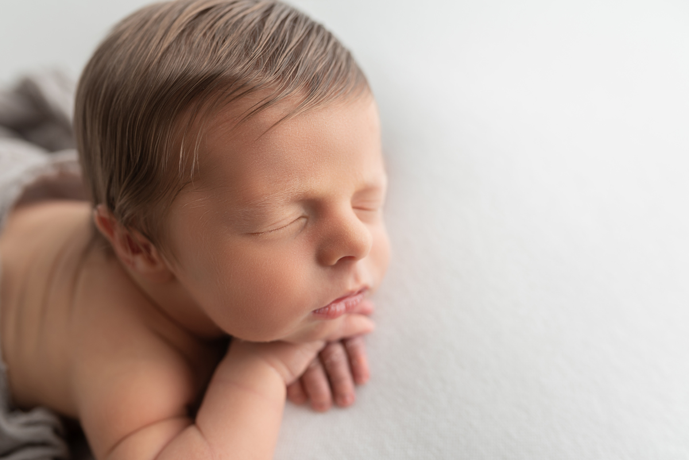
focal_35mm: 35
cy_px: 230
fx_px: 670
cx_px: 344
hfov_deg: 54.4
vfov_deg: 37.9
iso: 100
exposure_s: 1/160
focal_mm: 35
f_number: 3.5
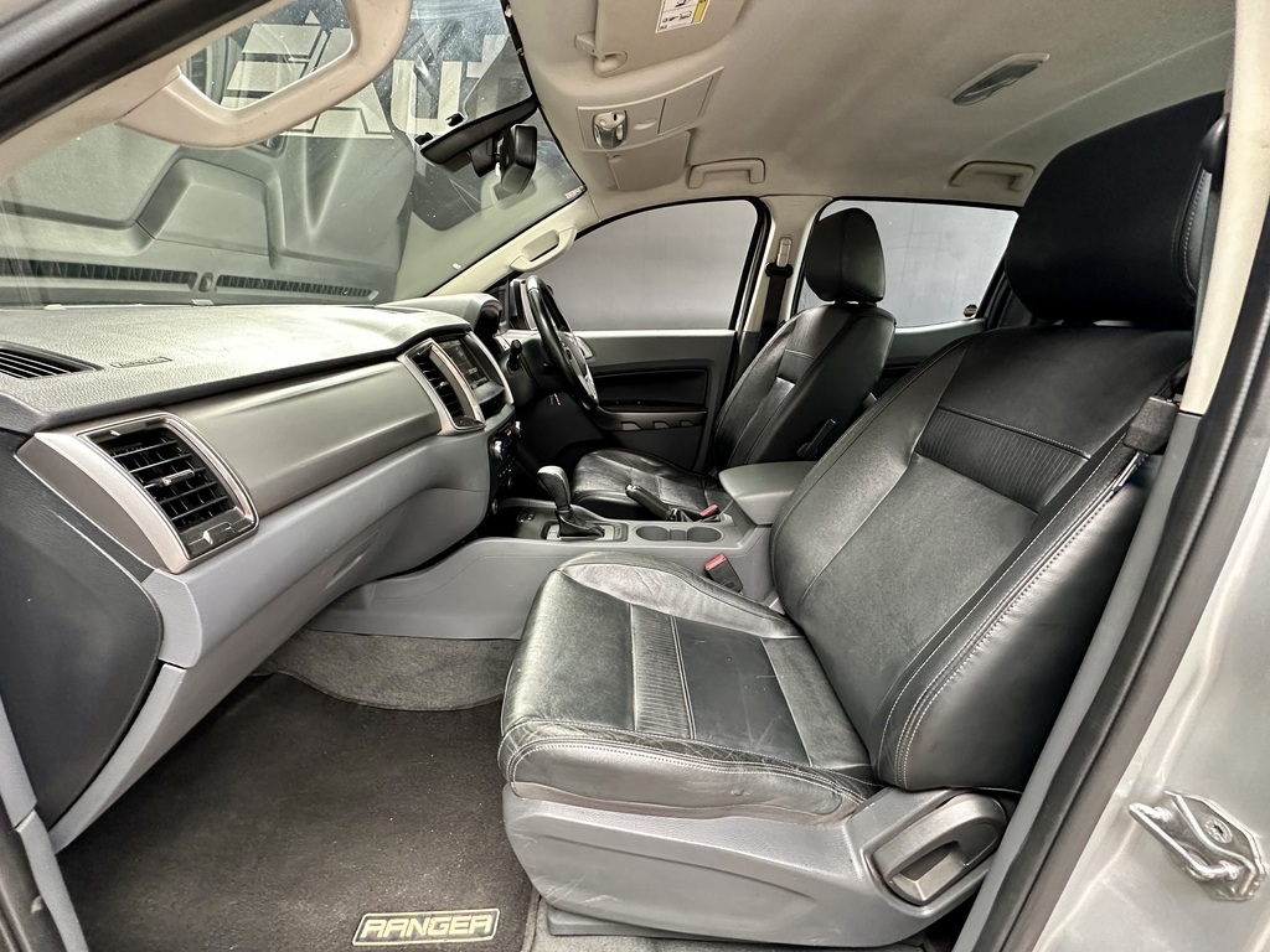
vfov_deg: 85.7
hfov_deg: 102.1
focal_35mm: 14
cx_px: 635
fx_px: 514
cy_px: 476
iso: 640
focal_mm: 2.22
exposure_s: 1/60
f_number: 2.2
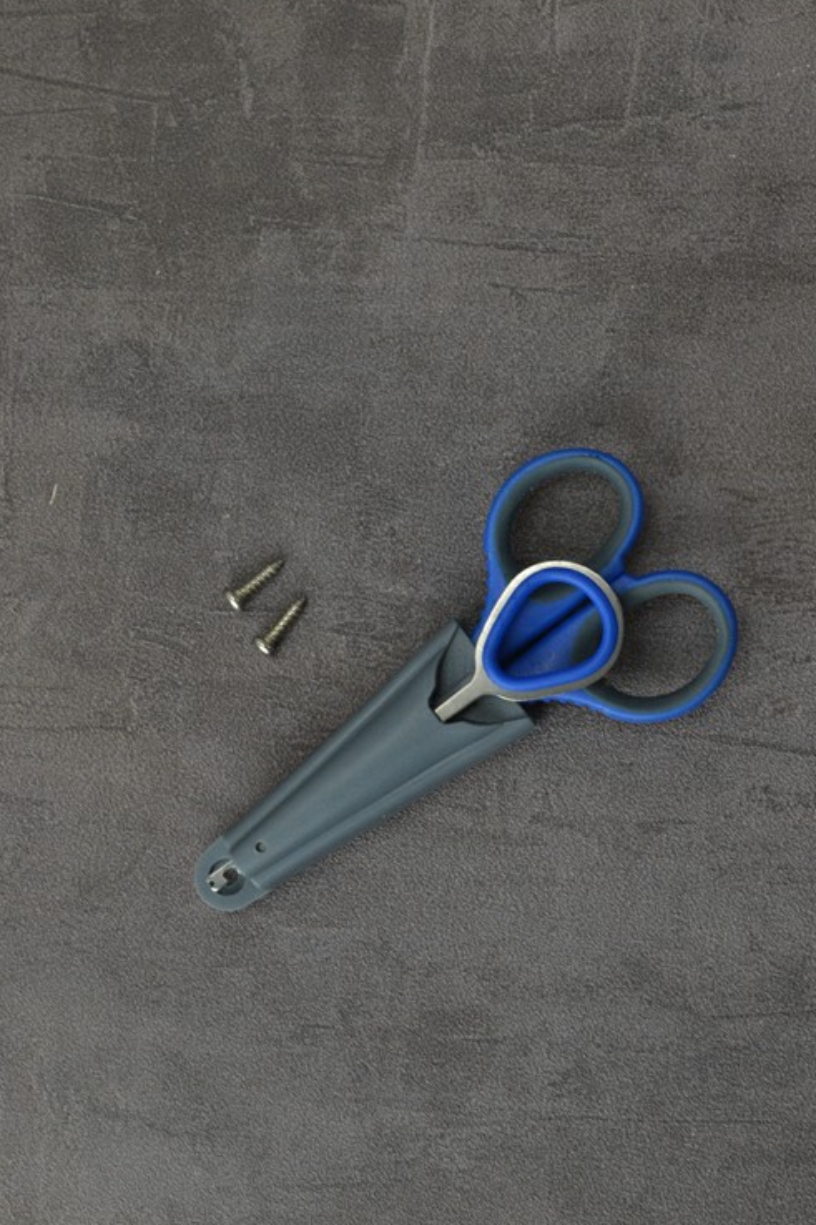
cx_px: 414
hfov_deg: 23.4
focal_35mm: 58
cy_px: 612
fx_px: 1973
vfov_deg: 34.5
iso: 800
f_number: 14
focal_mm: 38
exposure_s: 1/20
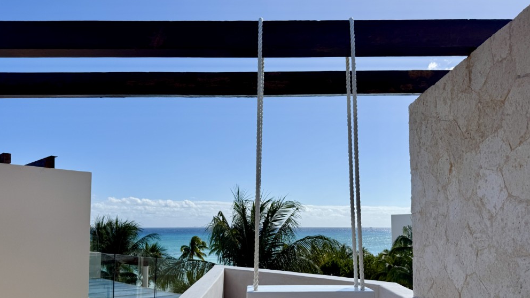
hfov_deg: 69.9
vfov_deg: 42.3
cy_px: 199
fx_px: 379
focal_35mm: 27
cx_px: 260
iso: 80
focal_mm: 6.76
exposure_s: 1/9091
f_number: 1.78
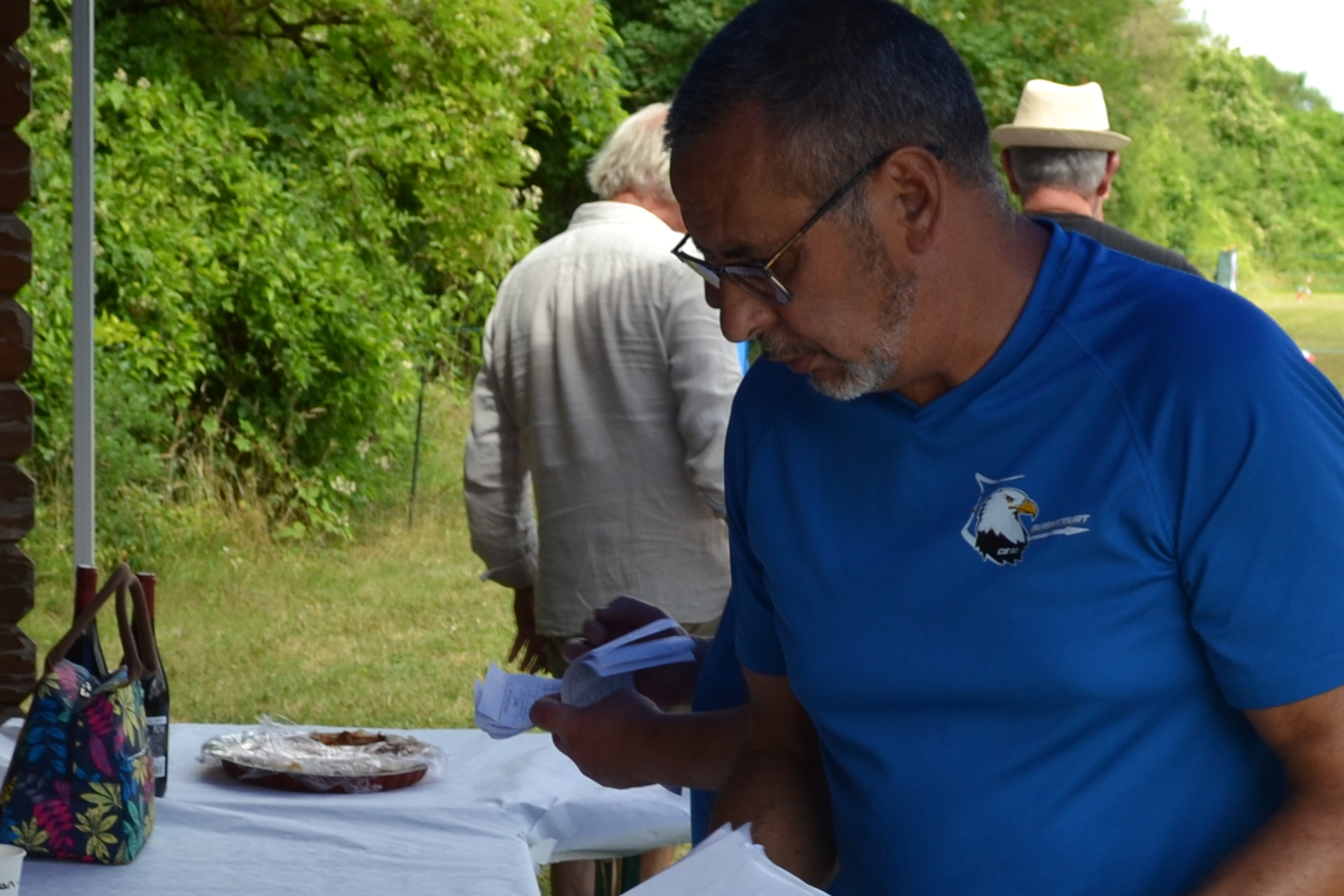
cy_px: 850
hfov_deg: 23.3
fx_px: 3247
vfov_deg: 15.5
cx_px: 507
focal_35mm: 87
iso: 100
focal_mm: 20
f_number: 5.6
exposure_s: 1/125
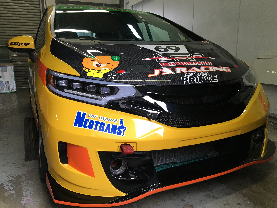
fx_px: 232
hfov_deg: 61.7
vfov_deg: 48.2
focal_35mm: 29
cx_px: 138
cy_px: 104
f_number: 2.2
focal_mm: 4.15
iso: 32
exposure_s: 1/30
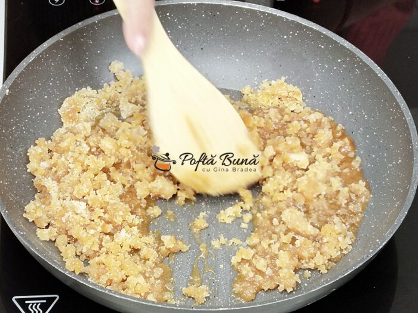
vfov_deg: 12.3
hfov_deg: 16.4
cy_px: 156
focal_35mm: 120
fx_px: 1449
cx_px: 209
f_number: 1.75
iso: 363
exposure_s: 1/33.3
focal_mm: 5.25
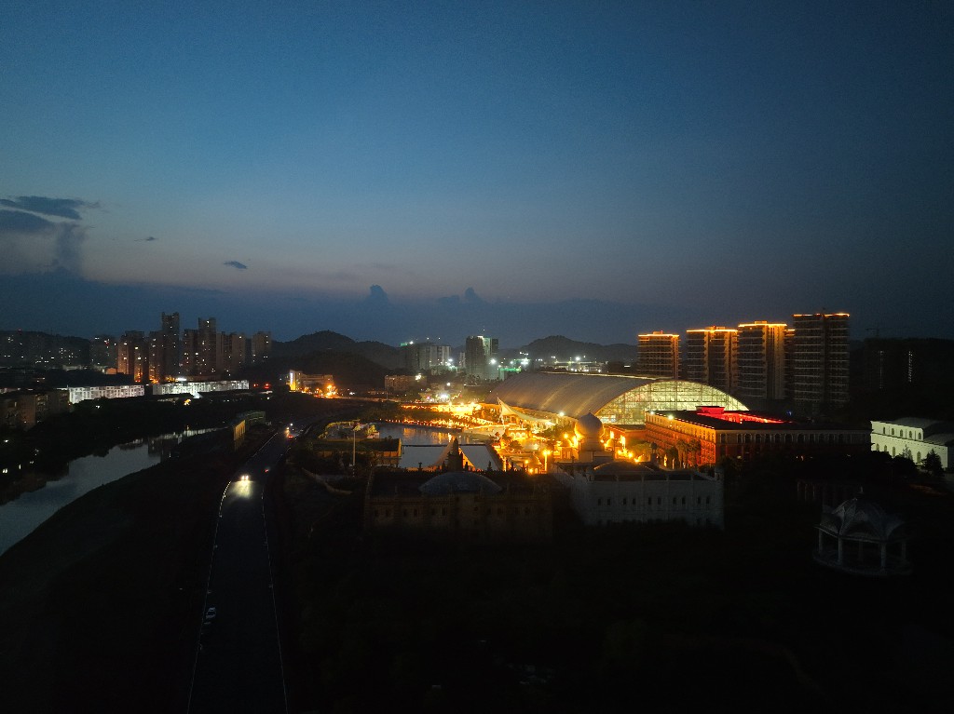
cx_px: 477
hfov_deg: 71.6
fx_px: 661
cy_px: 357
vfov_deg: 56.8
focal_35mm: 24
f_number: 2.8
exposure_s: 1/5
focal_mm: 12.29
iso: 1180
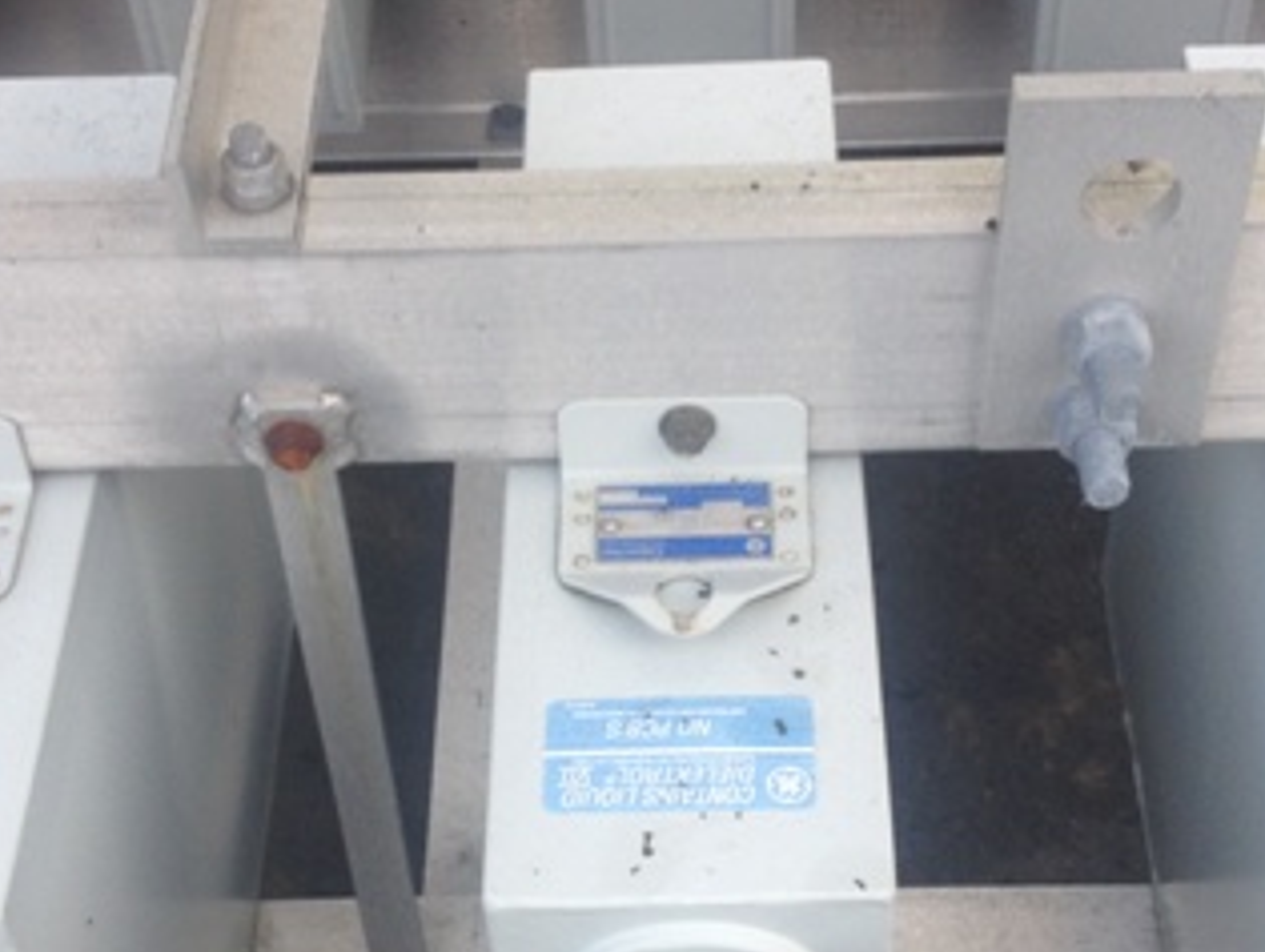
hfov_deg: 27.4
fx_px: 2598
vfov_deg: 20.7
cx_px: 659
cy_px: 570
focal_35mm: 71
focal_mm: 4.28
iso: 50
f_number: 2.4
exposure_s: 1/137
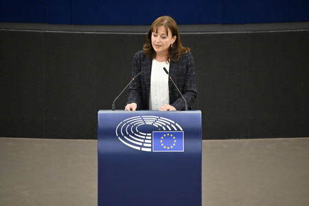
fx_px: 4291
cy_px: 103
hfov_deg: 4.1
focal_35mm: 500
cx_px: 154
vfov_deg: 2.7
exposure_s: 1/400
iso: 6400
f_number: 6.3
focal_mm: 500
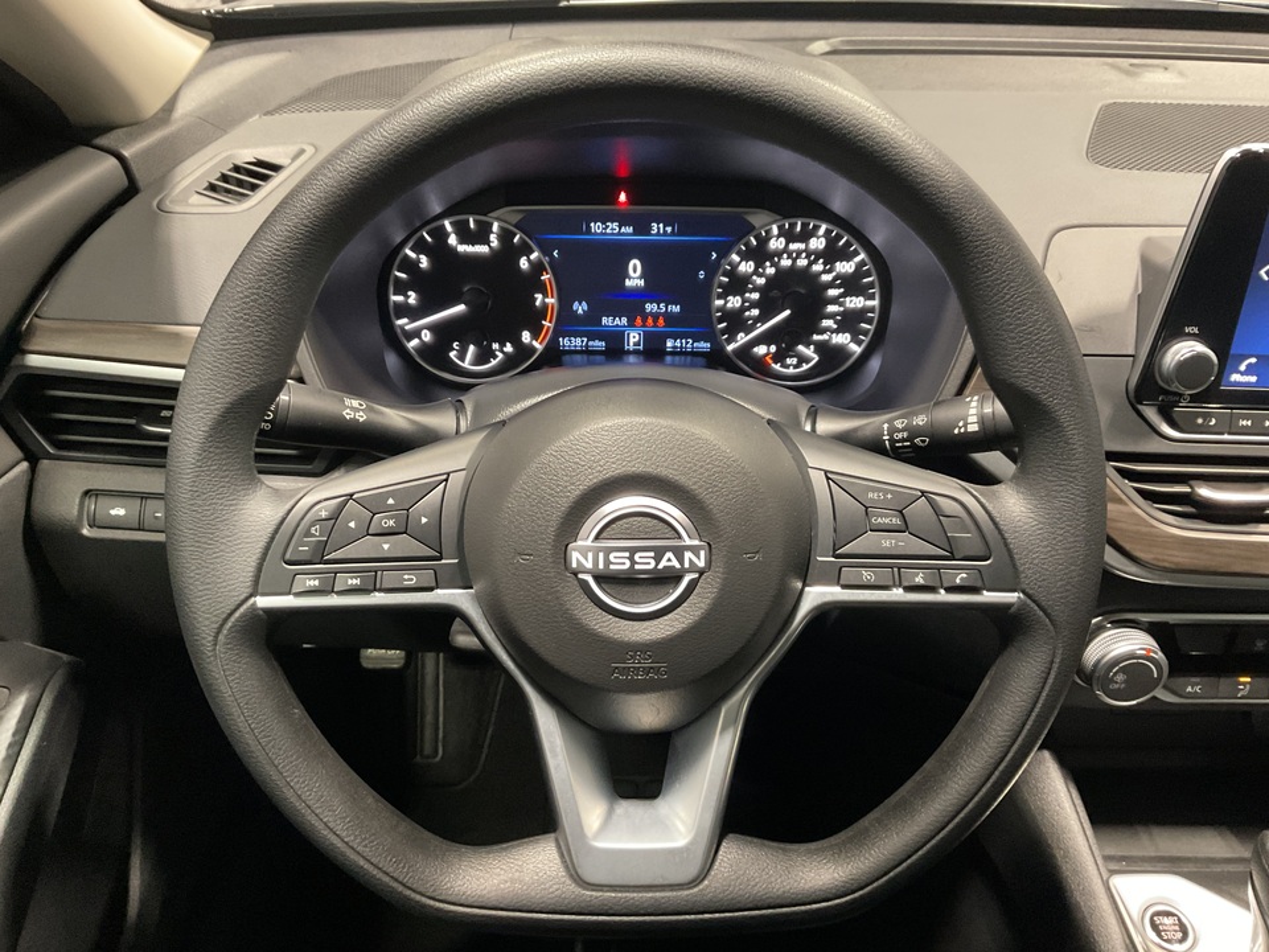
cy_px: 476
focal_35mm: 29
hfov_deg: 61.7
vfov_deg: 48.2
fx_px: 1063
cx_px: 634
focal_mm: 3
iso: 250
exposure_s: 1/33
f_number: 1.8
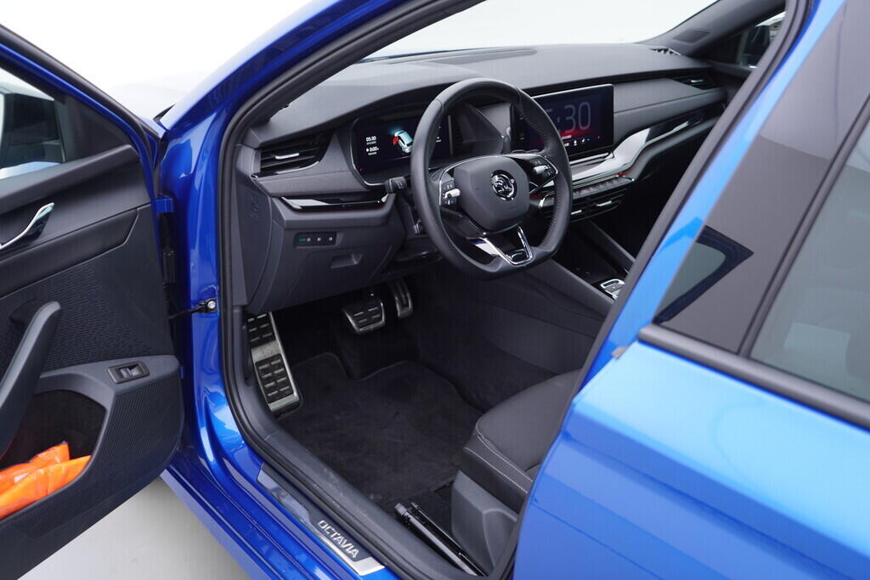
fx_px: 870
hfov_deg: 53.1
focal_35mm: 36
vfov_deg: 36.9
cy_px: 290
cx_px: 435
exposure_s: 1/40
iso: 125
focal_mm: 24
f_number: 2.8
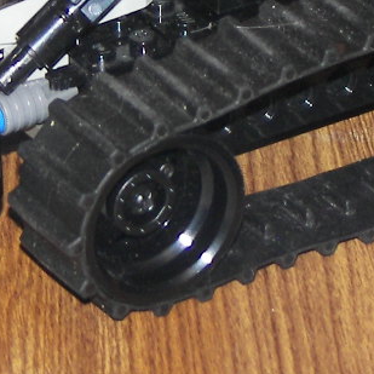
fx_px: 5244
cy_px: 28
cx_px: 202
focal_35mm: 429
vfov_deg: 4.1
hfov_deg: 4.1
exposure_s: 1/40
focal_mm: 19.5
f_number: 3.2
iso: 100
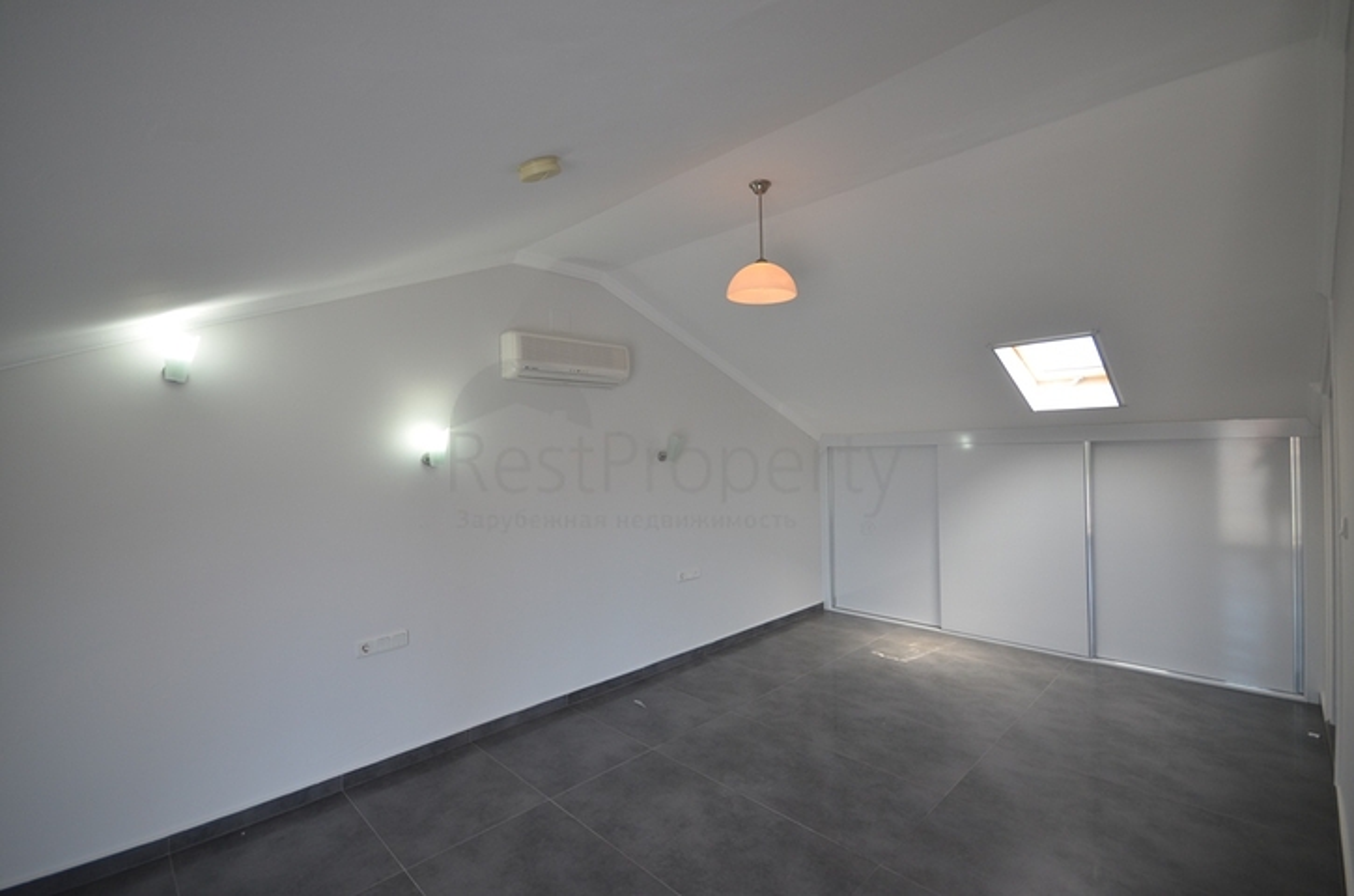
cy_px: 448
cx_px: 677
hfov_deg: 100.5
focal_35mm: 15
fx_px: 563
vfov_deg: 77.1
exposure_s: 1/60
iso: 360
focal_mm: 10
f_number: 5.6
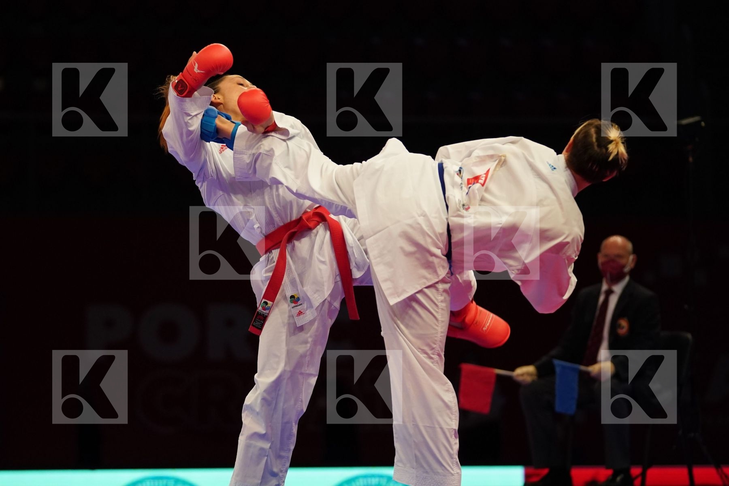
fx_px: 3604
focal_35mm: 178
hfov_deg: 11.5
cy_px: 243
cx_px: 364
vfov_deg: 7.7
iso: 2000
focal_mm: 119
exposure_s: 1/1000
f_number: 2.8
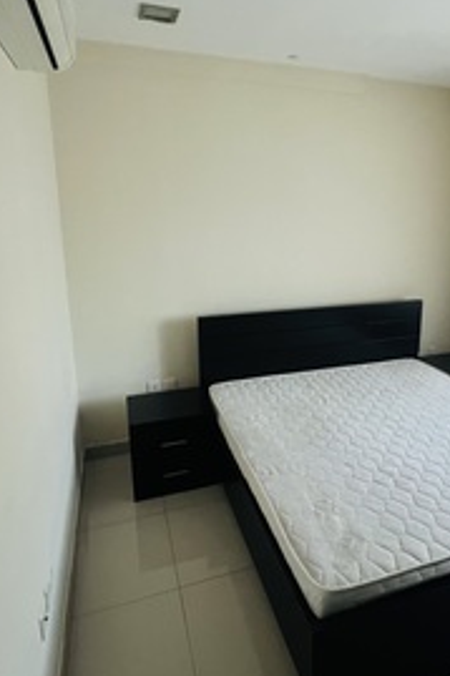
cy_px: 300
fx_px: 432
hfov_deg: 54.1
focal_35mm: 23
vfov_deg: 75.9
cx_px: 295
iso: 400
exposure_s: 1/60
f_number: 1.8
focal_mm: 1.57
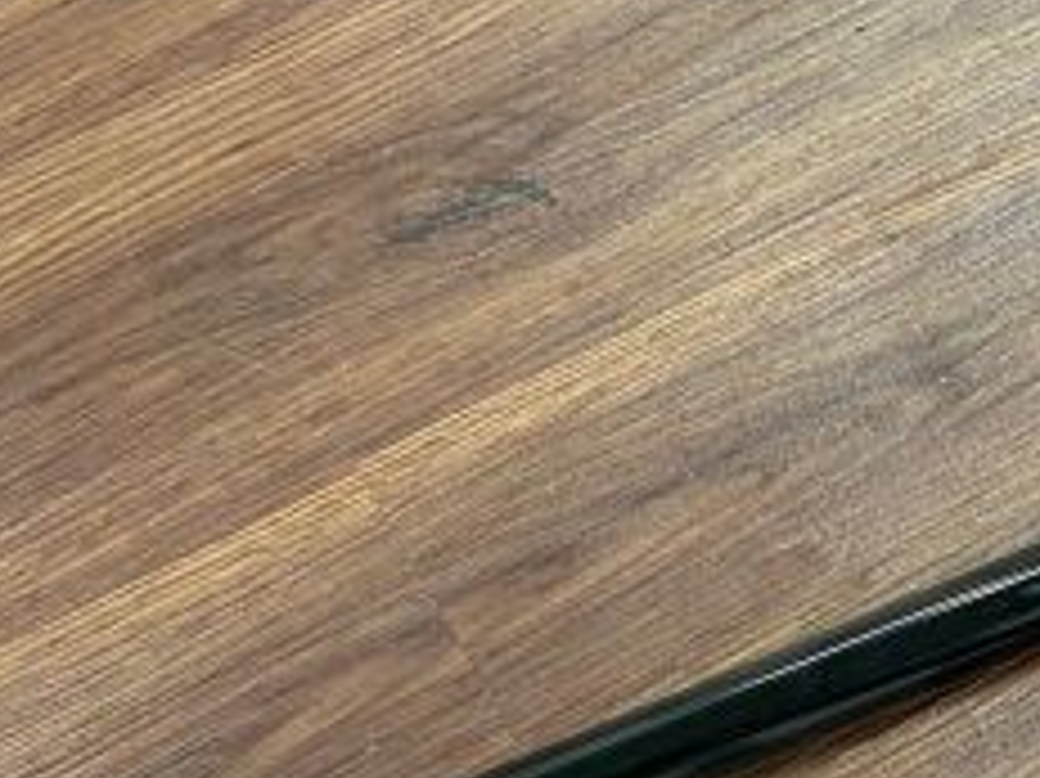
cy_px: 526
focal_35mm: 108
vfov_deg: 13.7
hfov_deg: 17.8
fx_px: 3243
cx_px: 1049
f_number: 2
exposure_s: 1/50
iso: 160
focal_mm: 6
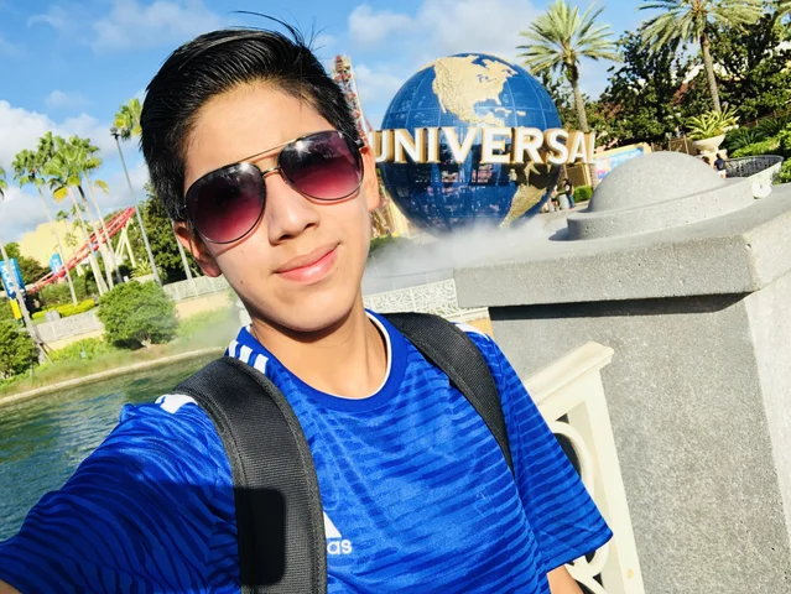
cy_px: 297
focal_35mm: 32
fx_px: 732
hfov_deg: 56.8
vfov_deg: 44.2
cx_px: 396
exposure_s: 1/519
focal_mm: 2.87
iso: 20
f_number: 2.2
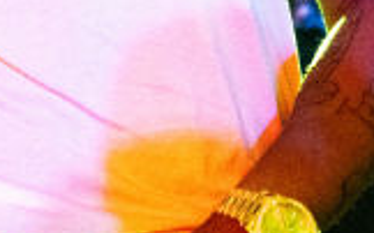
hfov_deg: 11.2
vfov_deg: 6.9
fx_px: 1905
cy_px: -144
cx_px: 118
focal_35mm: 187
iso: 3200
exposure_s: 1/250
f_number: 4
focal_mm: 29
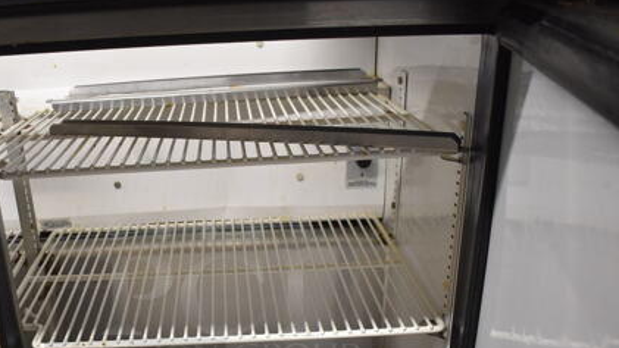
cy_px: 292
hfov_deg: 48.6
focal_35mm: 41
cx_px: 209
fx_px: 673
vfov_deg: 28.2
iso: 1100
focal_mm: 18
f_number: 3.5
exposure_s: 1/125
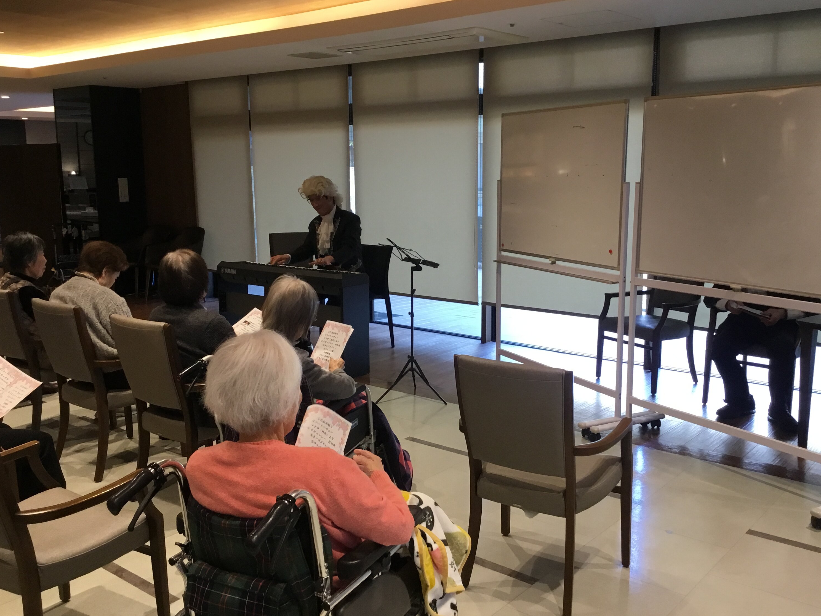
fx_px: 806
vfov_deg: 41.8
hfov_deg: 54.0
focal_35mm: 34
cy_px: 298
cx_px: 404
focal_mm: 3.3
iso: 40
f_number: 2.4
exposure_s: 1/30
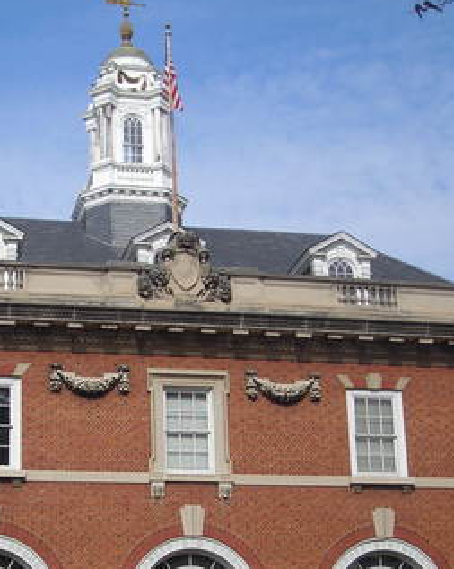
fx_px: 1262
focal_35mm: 75
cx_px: 144
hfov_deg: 20.3
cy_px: 420
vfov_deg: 25.1
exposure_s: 1/200
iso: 50
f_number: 6.4
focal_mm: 6.3
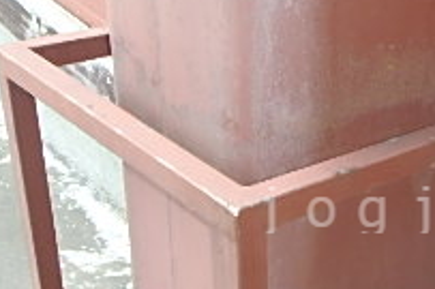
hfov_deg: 28.0
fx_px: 833
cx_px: 405
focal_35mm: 69
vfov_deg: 19.6
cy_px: 208
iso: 160
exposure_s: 1/60
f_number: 3.5
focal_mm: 3.7
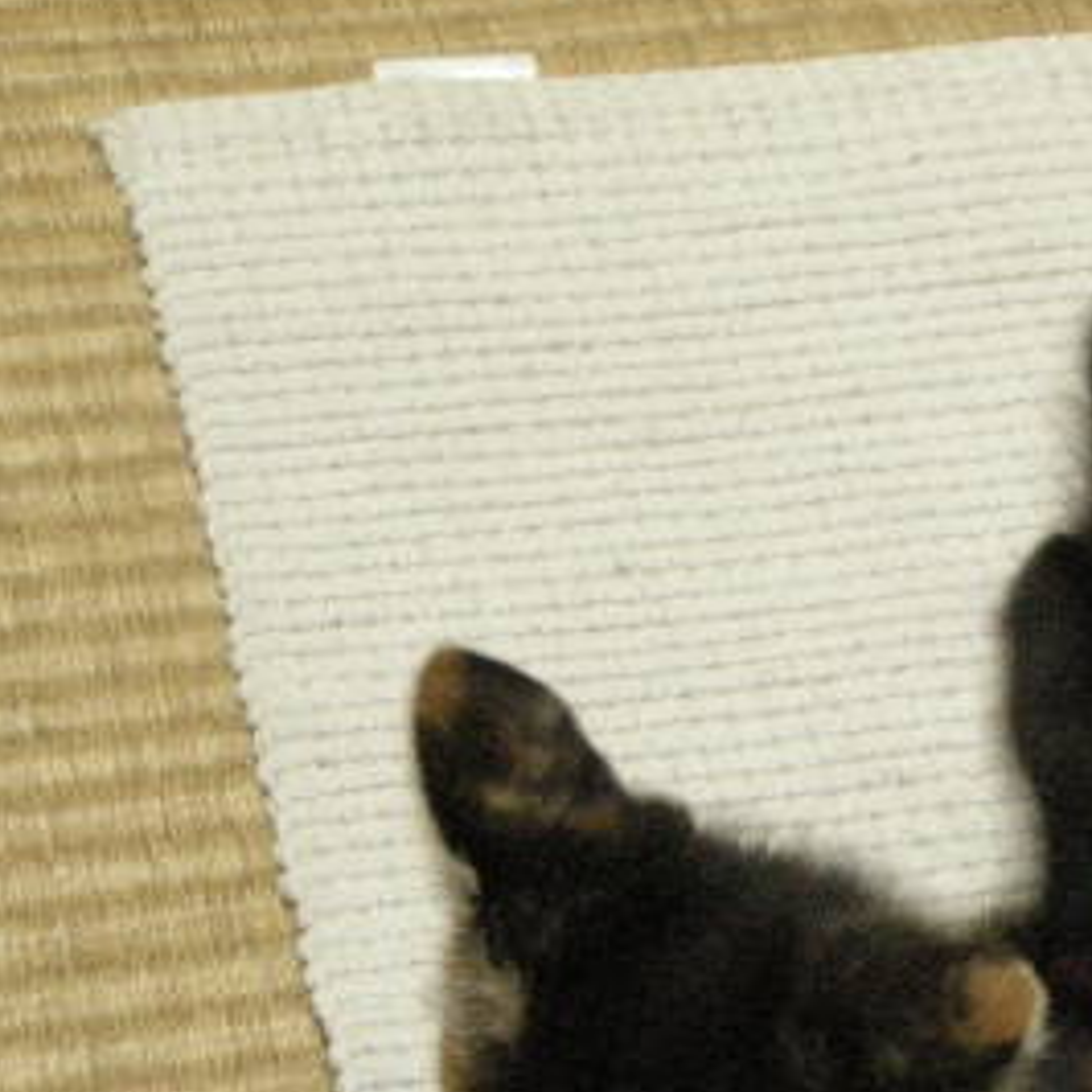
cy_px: 928
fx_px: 7816
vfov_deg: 8.0
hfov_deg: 7.9
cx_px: 1166
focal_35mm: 219
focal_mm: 21.5
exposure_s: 1/8.1
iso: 800
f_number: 4.7
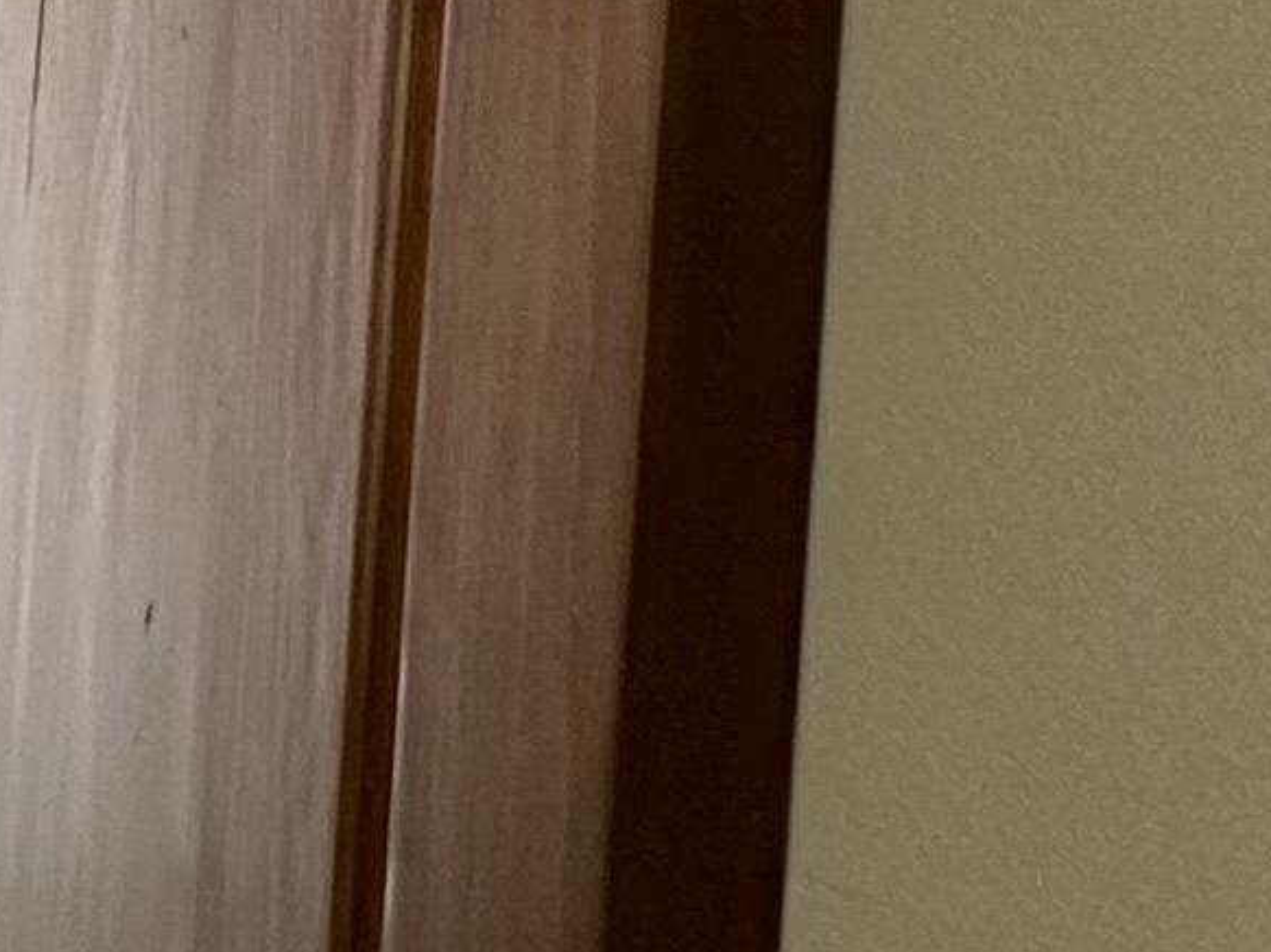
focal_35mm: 97
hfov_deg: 10.6
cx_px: -2826
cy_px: 131
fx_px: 3560
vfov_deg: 15.1
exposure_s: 1/1689
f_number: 2.2
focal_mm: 2.22
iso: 50
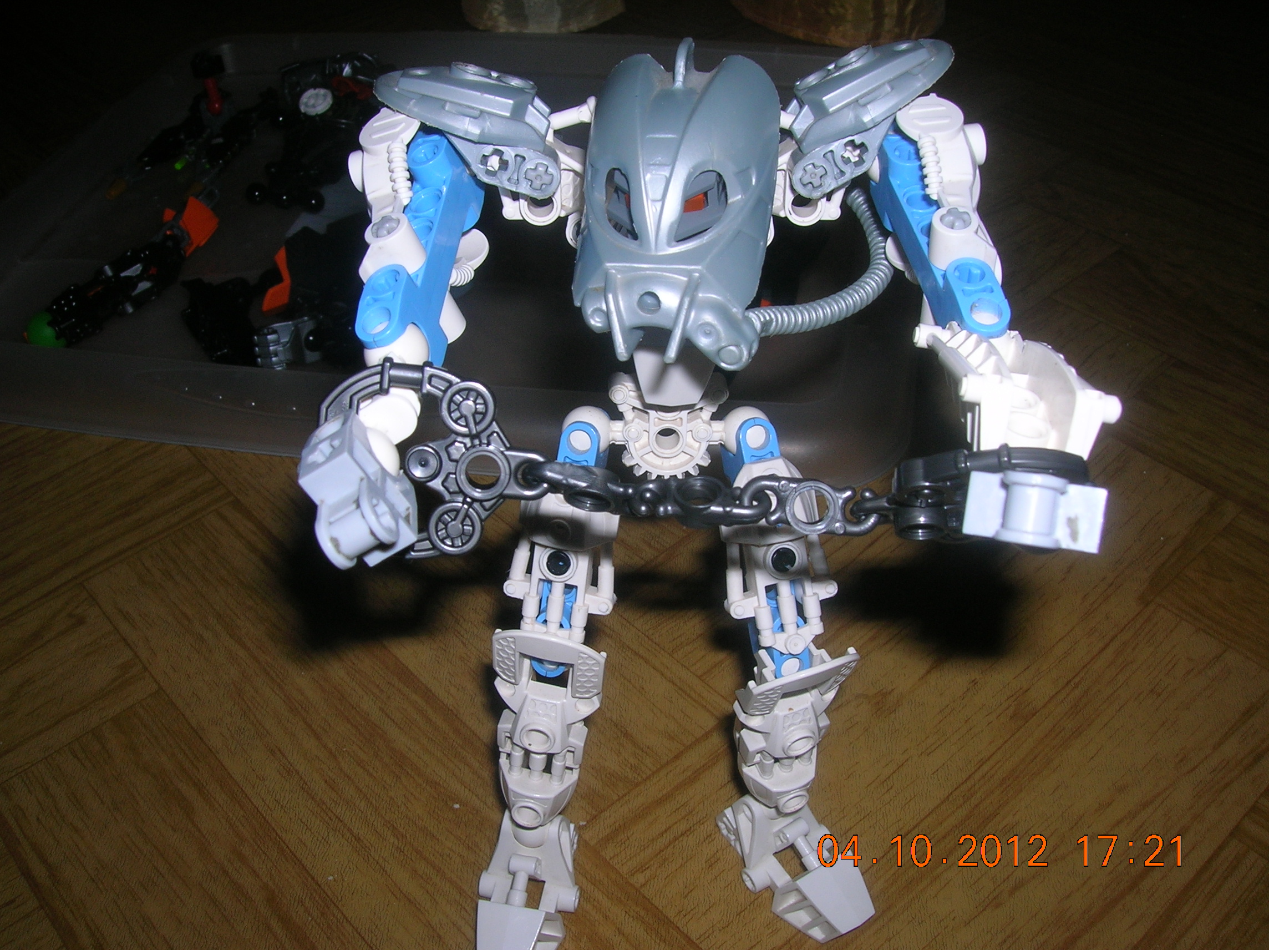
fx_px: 1245
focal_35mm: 34
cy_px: 475
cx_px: 634
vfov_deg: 41.7
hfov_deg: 54.0
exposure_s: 1/60.1
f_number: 4.9
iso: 50
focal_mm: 5.7
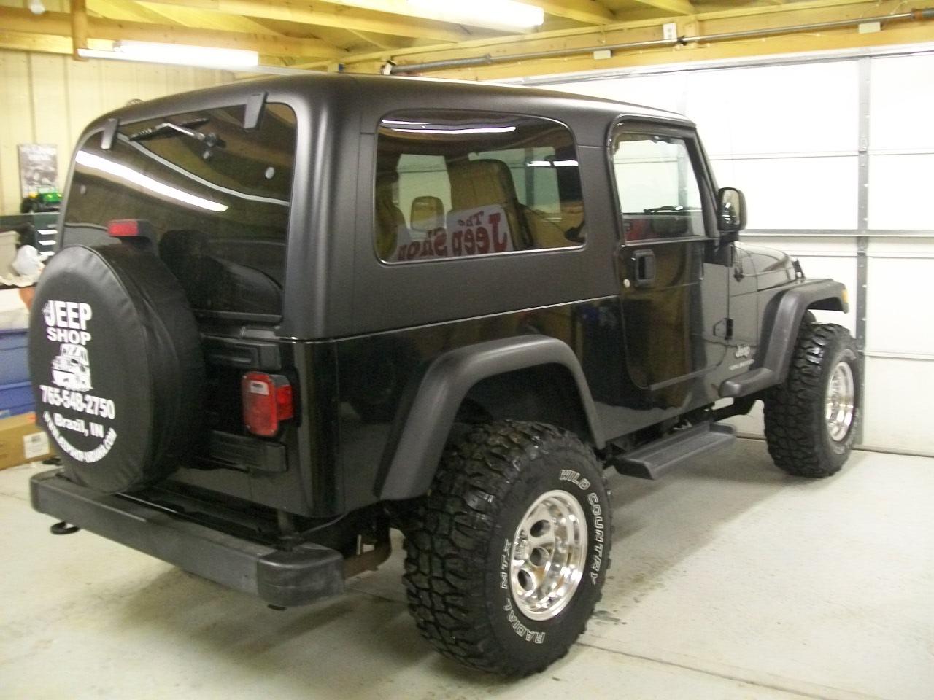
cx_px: 467
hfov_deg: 51.4
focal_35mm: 36
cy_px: 350
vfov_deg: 39.7
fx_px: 971
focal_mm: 6
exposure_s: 1/8
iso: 200
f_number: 2.7
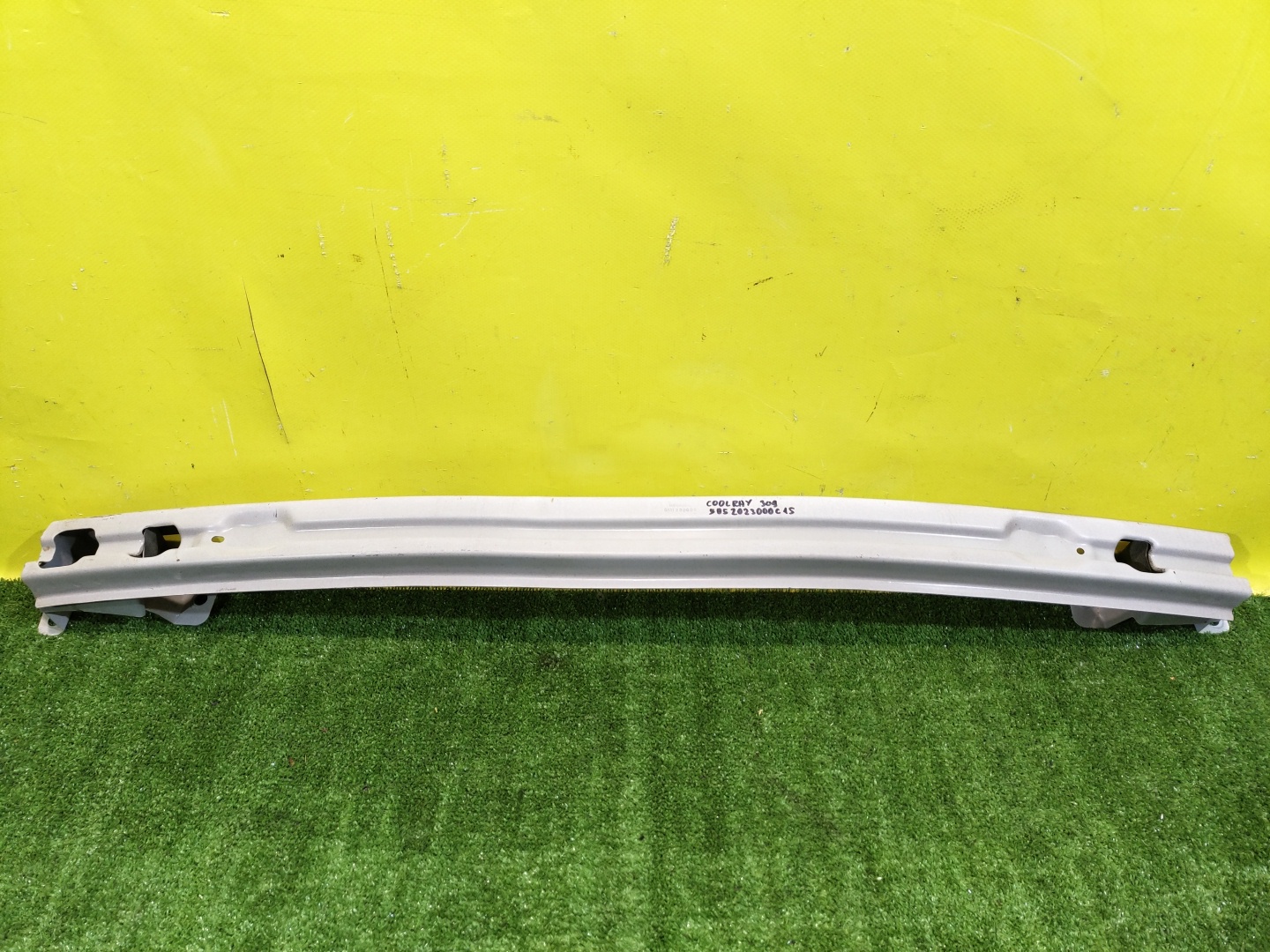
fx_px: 881
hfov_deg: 71.6
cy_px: 476
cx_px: 635
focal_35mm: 24
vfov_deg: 56.8
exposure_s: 1/50
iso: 349
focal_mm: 5.59
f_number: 1.88
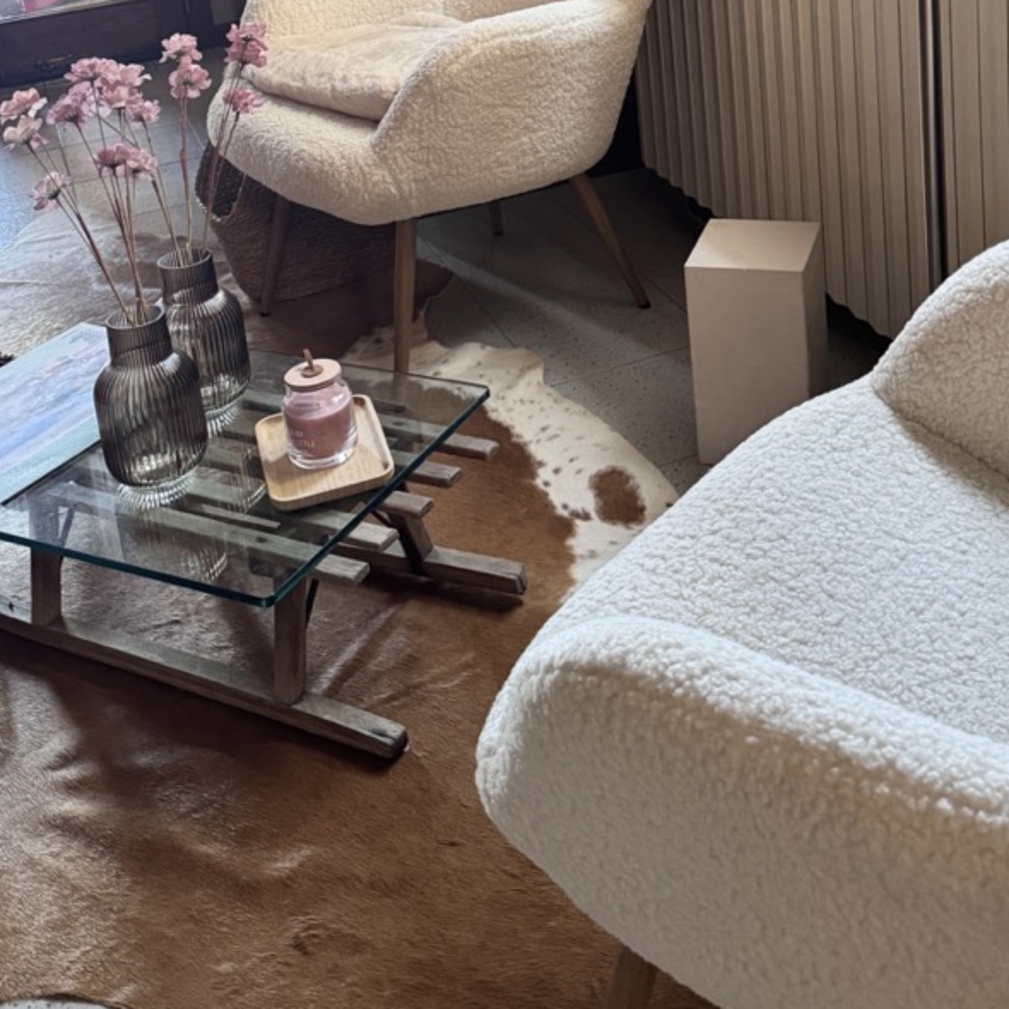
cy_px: 3
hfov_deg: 36.6
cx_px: 638
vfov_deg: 33.7
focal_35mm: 46
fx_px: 1517
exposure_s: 1/60
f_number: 1.78
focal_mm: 6.76
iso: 500
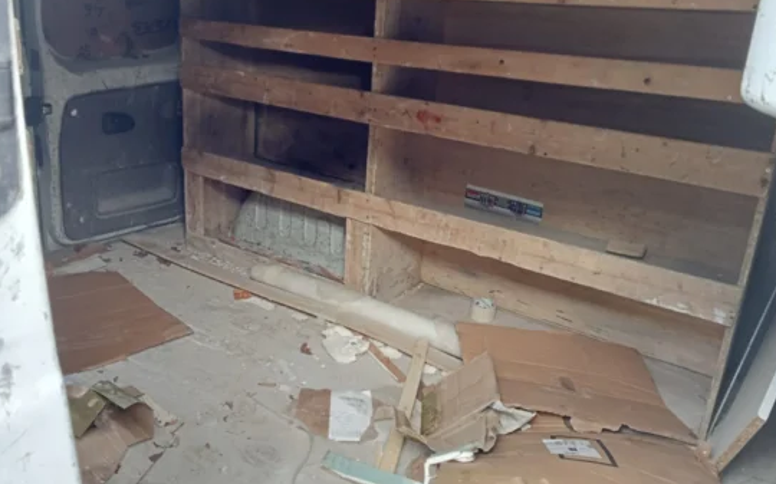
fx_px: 698
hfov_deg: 58.1
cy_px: 200
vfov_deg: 38.2
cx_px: 372
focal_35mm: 33
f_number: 2.2
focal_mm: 3.46
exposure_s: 1/33.3
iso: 130
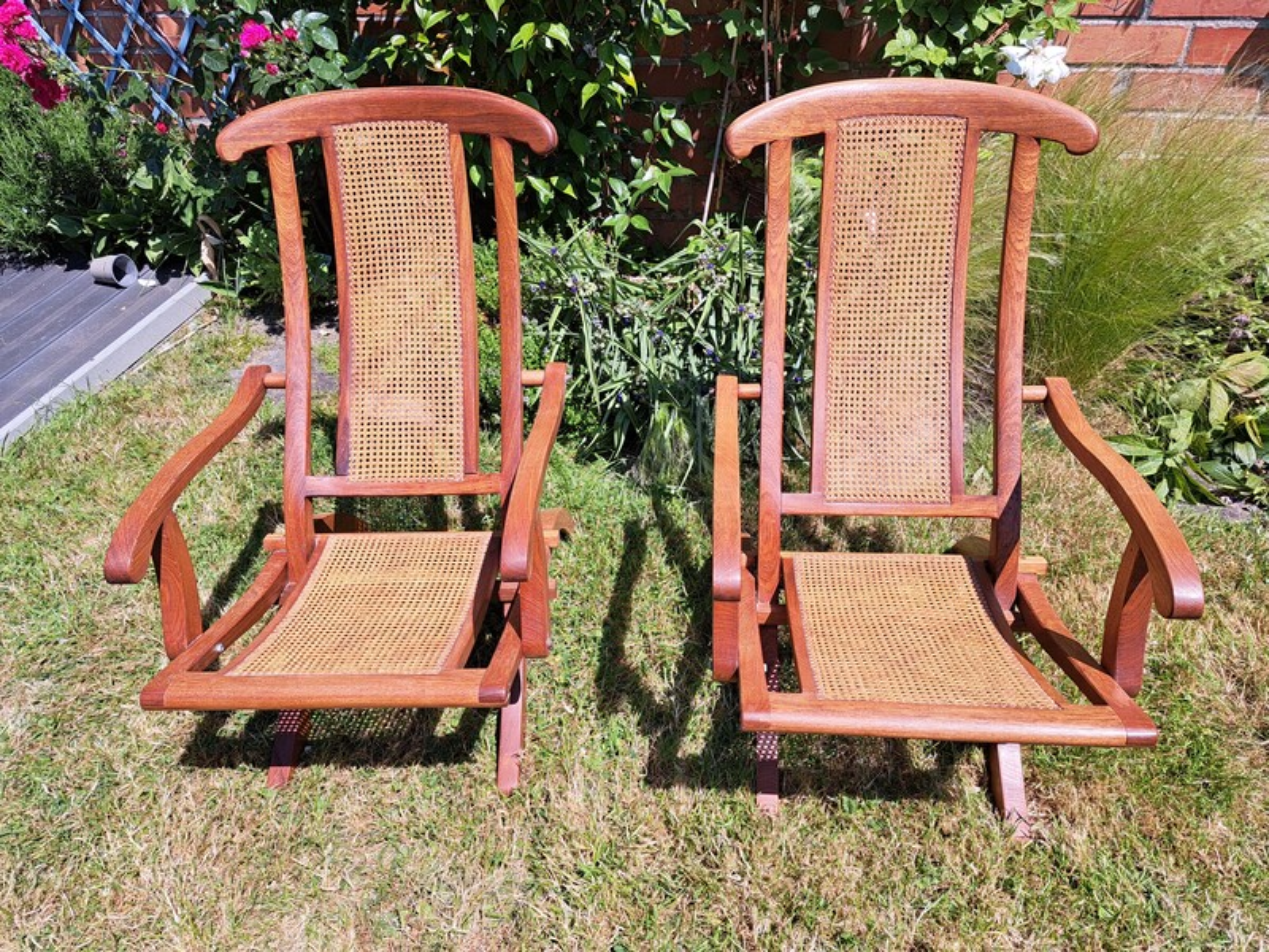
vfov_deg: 56.8
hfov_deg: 71.6
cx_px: 634
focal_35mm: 24
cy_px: 476
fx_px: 880
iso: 50
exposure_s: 1/821
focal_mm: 5.23
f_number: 1.8
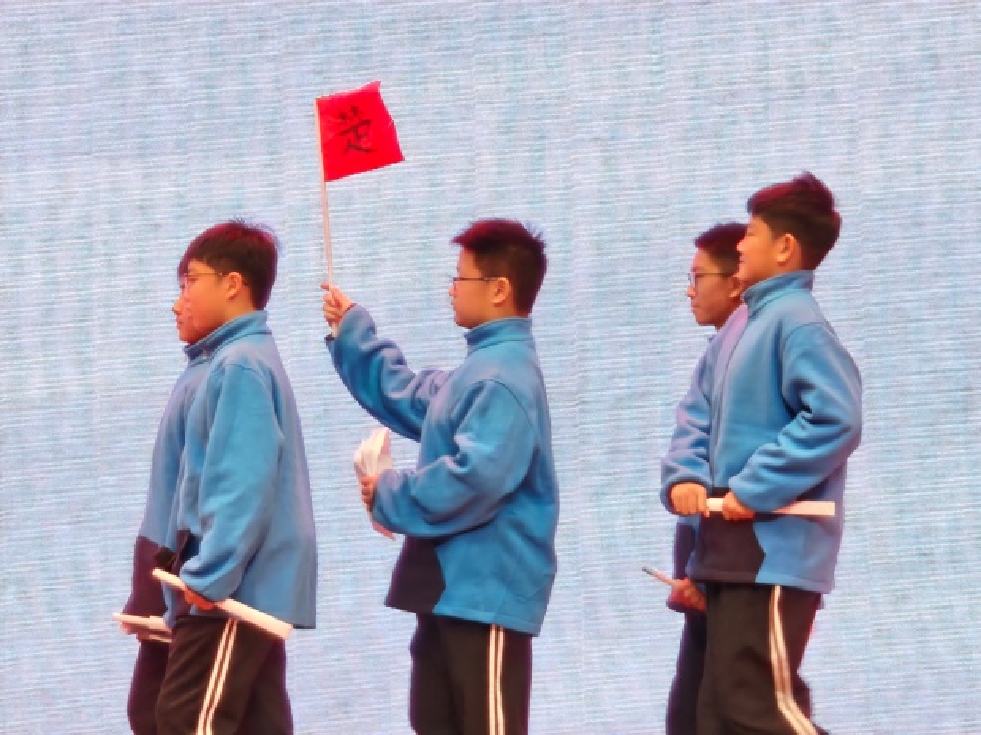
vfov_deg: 6.8
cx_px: 490
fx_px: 6178
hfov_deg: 9.1
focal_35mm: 218
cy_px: 368
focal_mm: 9
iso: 250
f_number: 2
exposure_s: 1/100
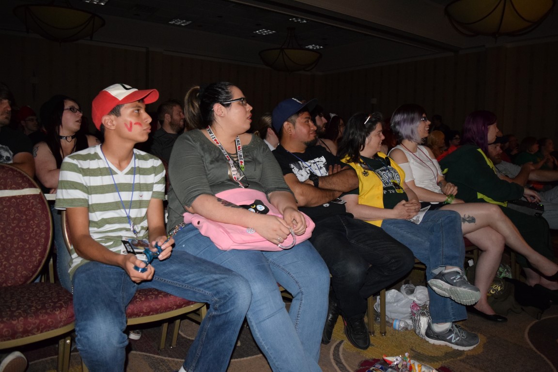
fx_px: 418
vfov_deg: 47.9
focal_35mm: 27
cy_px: 186
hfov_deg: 67.4
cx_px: 279
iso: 3200
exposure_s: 1/60
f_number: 3.5
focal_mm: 18
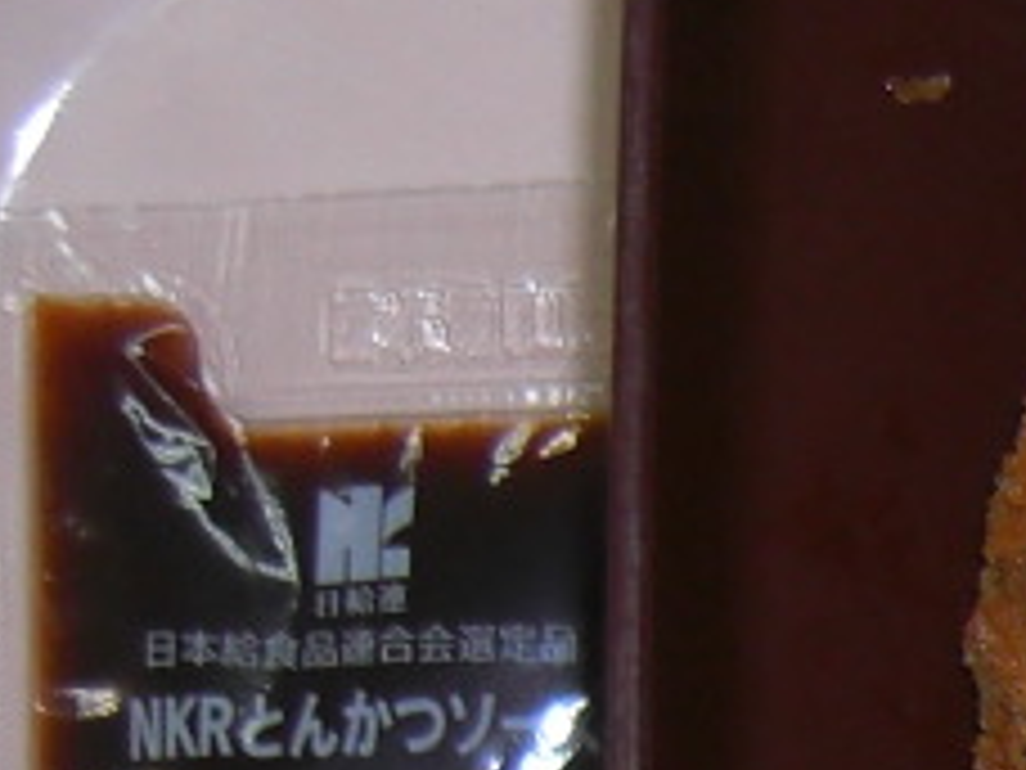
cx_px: 2606
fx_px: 7914
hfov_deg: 6.9
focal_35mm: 267
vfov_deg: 5.4
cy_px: 1878
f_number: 2.8
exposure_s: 1/60
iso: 80
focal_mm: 7.9
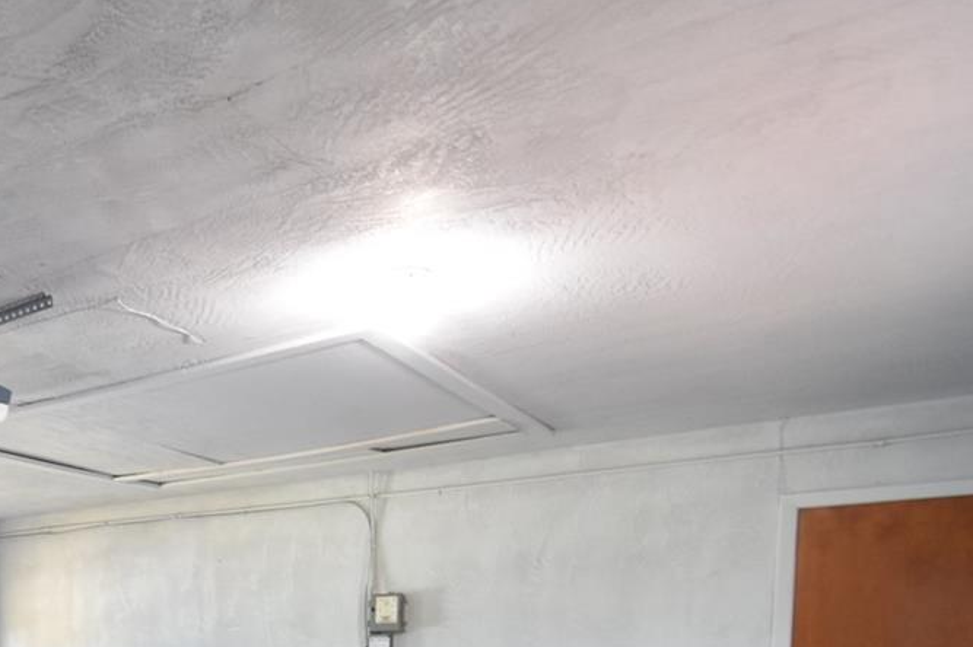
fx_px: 972
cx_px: -29
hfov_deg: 44.1
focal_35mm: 36
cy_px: 739
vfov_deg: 31.9
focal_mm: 10
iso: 800
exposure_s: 1/45
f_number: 3.5
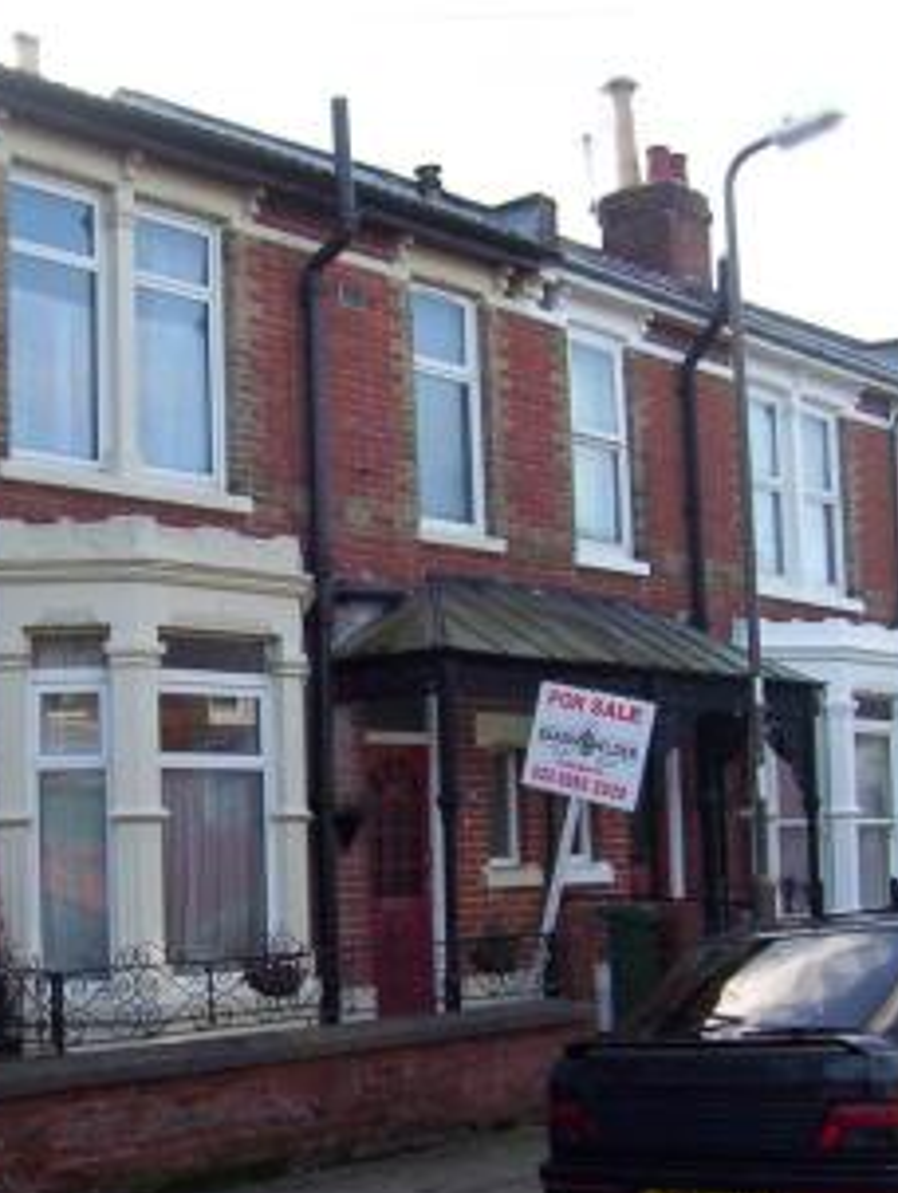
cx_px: 339
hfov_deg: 28.0
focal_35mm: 52
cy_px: 726
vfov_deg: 36.6
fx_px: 1795
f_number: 2.76
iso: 100
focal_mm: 5.54
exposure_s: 1/433
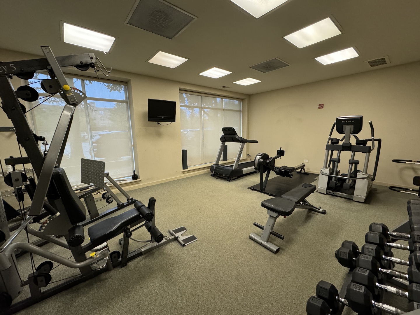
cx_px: 210
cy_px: 158
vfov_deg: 85.7
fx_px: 170
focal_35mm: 14
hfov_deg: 102.1
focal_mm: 2.22
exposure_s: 1/60
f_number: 2.2
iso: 400
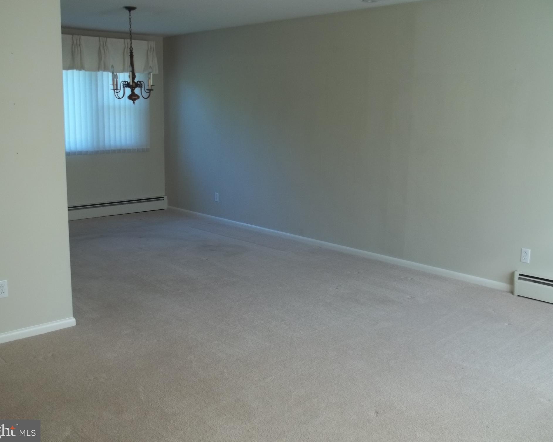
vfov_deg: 42.2
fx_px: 573
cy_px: 219
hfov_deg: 51.5
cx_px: 268
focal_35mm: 35
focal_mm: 5.9
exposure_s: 1/40
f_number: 3.3
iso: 64
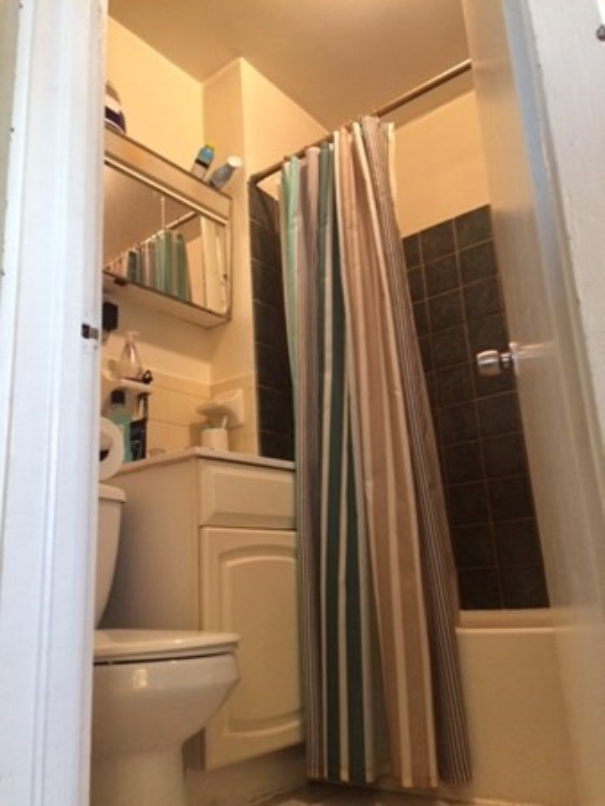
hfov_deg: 48.3
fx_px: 675
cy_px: 403
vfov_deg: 61.6
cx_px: 302
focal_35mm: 29
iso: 320
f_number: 2.2
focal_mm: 4.15
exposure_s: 1/24
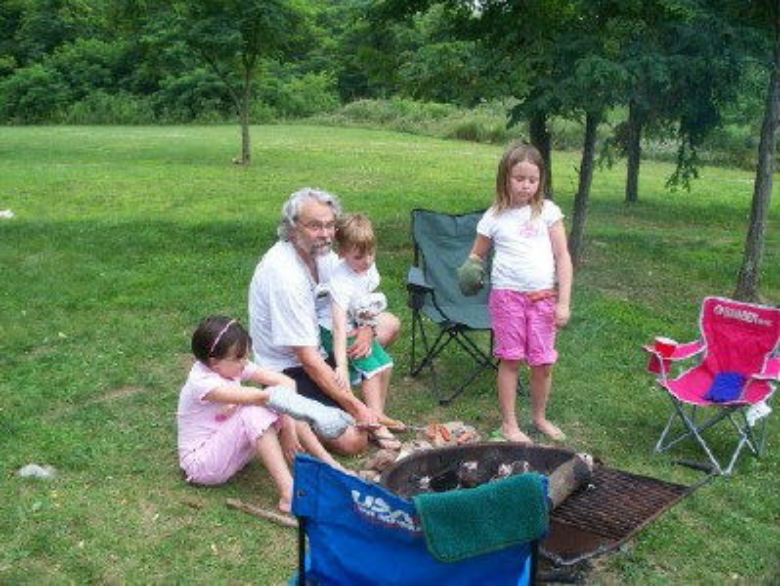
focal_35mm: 36
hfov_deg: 51.3
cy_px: 293
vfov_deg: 39.7
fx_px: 812
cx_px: 390
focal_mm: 7.54
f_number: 2.8
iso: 125
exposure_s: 1/60
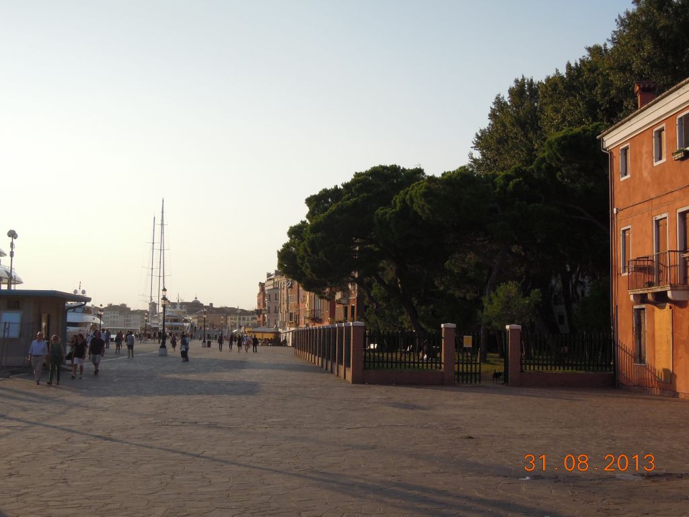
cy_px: 258
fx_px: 995
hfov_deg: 38.2
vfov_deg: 29.1
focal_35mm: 50
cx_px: 344
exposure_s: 1/1250
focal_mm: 9
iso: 160
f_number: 4.2
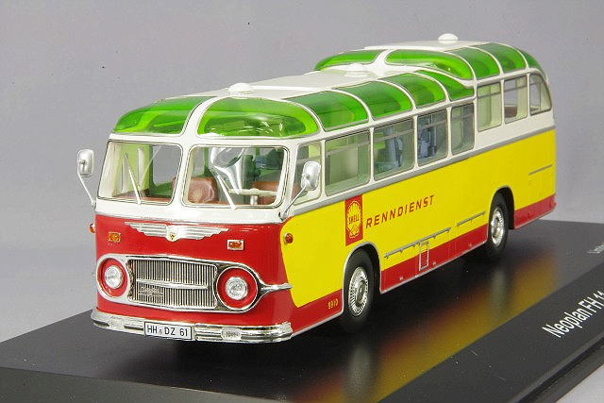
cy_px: 202
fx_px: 1879
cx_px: 302
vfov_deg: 12.2
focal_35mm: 112
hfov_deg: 18.3
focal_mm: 75
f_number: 32
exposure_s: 1/1.25
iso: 400
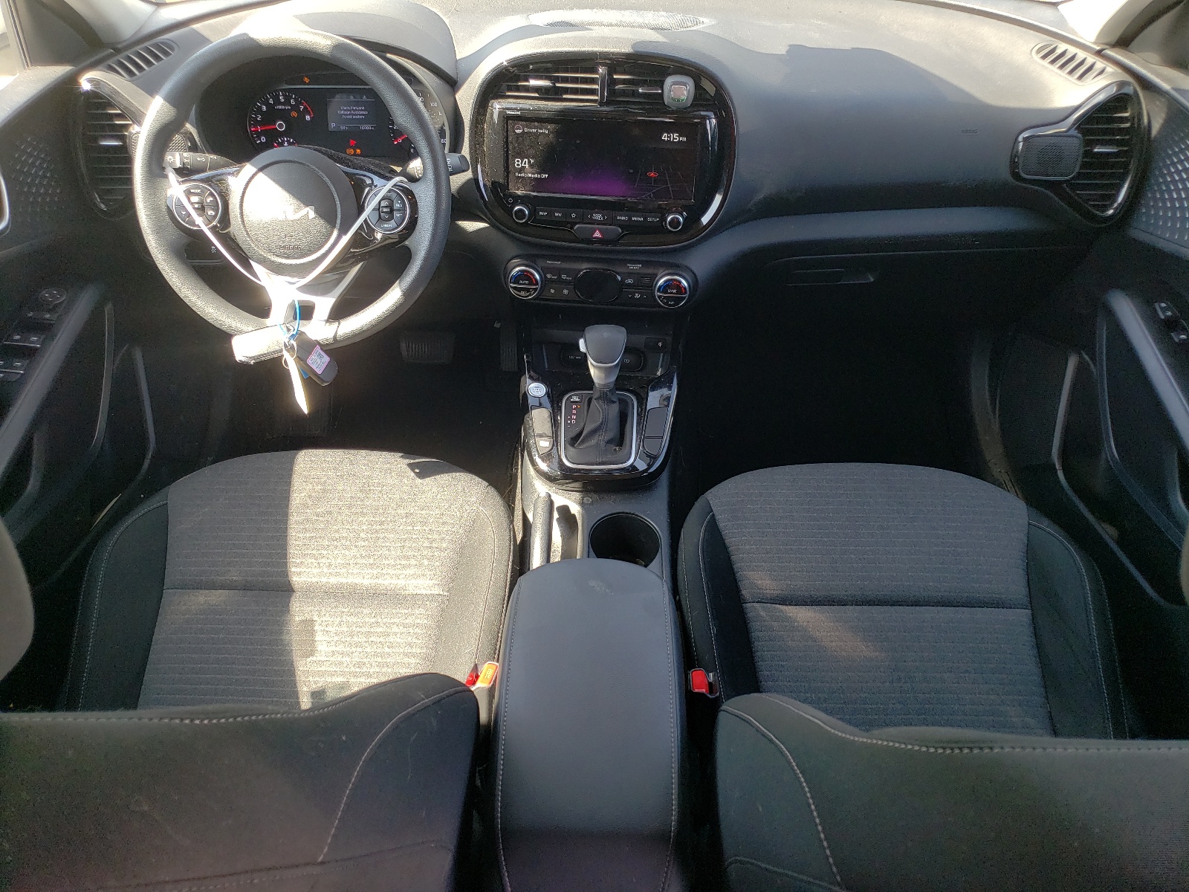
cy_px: 446
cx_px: 594
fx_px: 893
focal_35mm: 26
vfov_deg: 53.1
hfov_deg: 67.3
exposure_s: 1/189
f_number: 1.5
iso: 50
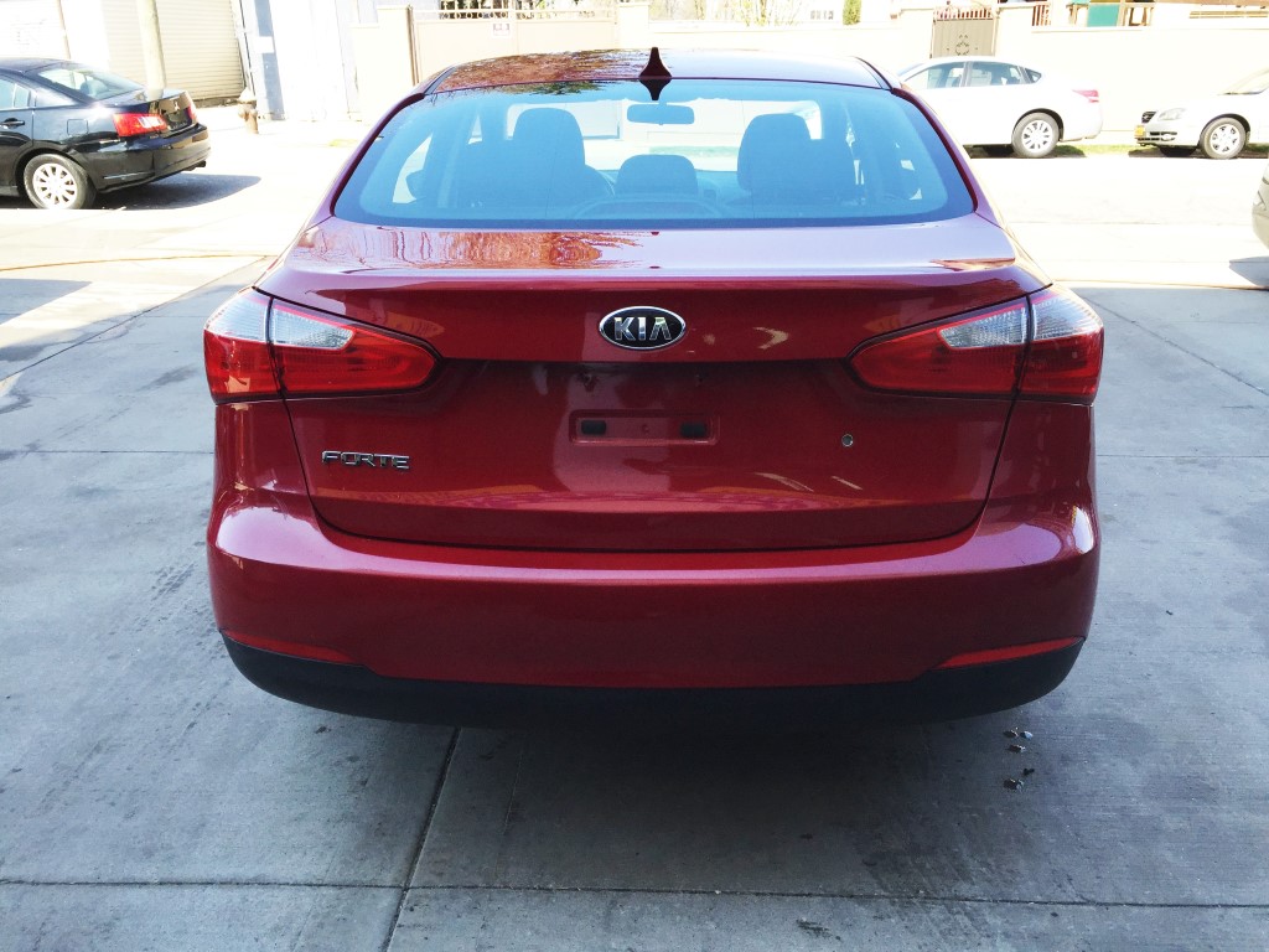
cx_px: 634
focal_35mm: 29
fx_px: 1063
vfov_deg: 48.2
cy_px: 476
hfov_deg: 61.7
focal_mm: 4.15
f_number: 2.2
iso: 32
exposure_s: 1/476
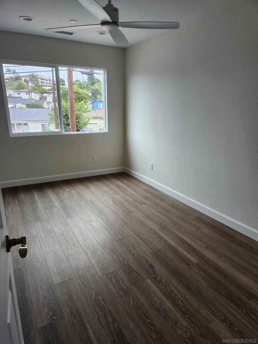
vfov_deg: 73.9
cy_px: 172
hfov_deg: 58.9
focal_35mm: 23
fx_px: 229
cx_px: 129
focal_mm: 5.4
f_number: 1.8
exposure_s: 1/180
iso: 160
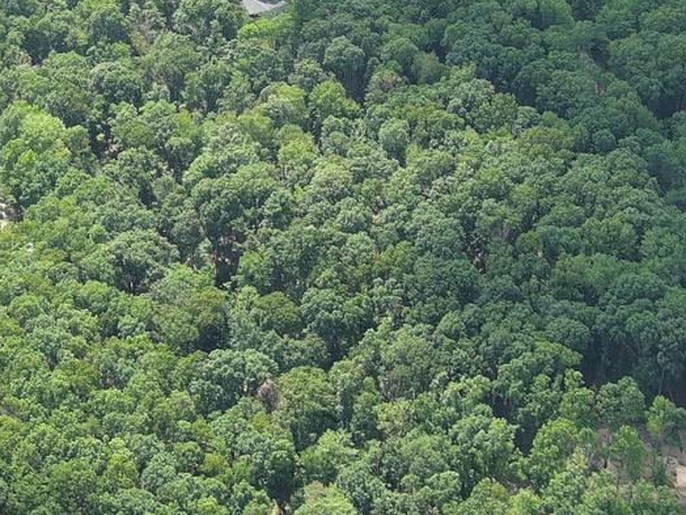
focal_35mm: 109
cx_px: -12
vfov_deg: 13.1
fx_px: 2160
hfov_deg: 17.6
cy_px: -141
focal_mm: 10.57
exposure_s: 1/313
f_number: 2.8
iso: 100
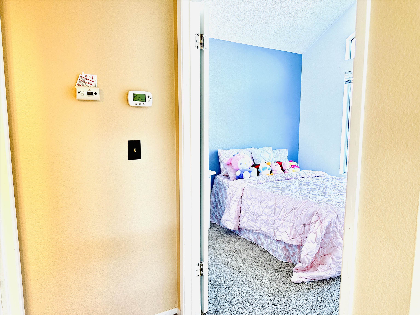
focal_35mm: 24
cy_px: 158
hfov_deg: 71.6
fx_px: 291
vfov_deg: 56.8
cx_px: 210
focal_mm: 6.86
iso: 160
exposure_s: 1/60
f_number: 1.78
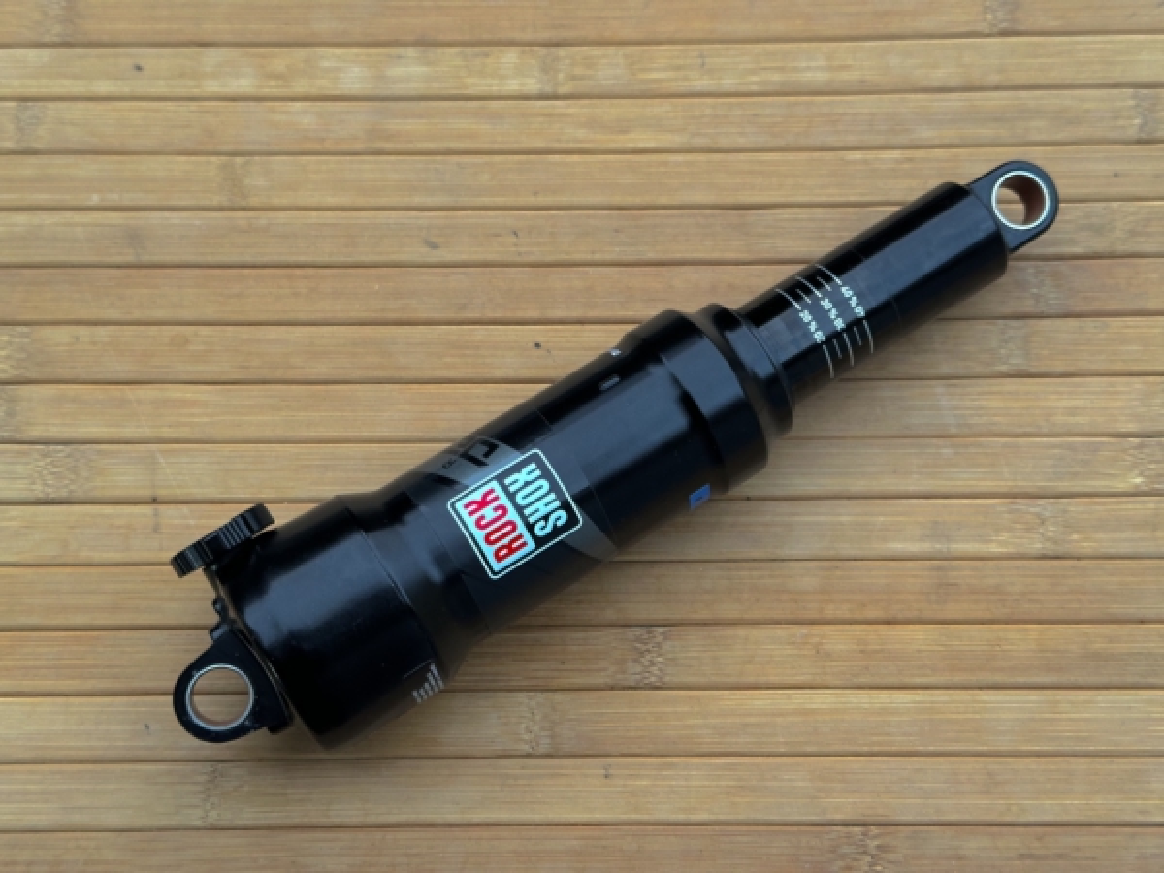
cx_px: 582
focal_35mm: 48
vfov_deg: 30.3
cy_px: 436
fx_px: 1614
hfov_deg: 39.7
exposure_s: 1/40
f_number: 1.78
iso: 250
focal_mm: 6.86
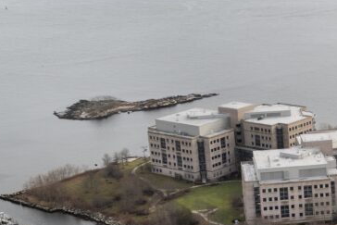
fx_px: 1002
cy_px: 207
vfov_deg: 12.7
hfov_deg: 17.8
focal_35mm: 107
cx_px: 445
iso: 400
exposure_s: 1/1000
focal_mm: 38
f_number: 8
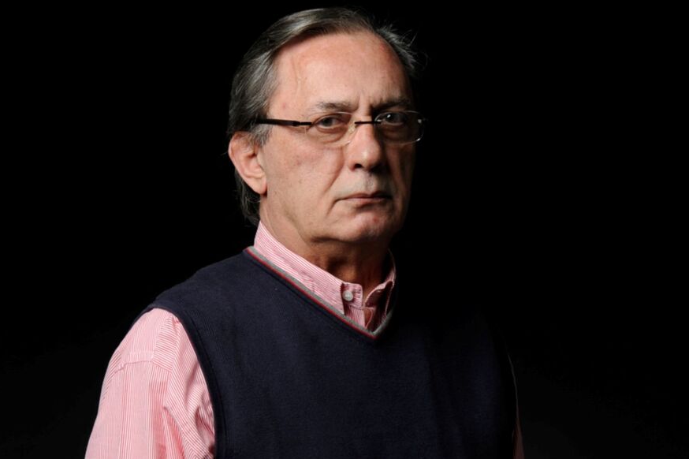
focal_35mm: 144
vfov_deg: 9.5
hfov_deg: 14.3
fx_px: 2755
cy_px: 221
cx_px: 325
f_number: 13
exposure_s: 1/160
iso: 200
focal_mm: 135
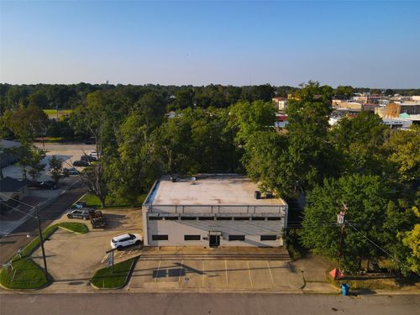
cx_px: 210
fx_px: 291
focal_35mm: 24
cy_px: 158
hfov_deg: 71.6
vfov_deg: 56.8
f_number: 2.8
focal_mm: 4.5
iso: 100
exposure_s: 1/1000
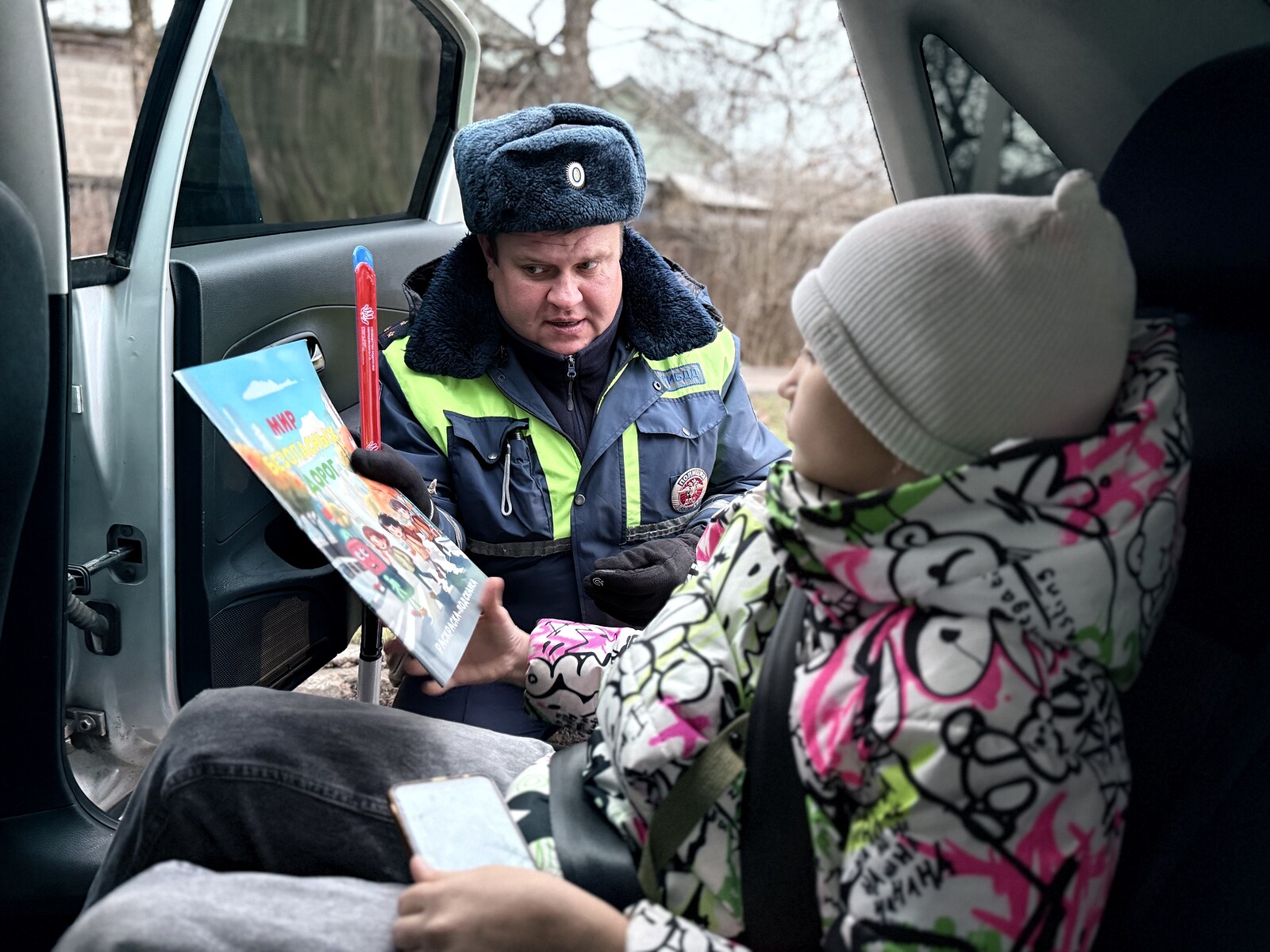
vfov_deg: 56.8
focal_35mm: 24
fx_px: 881
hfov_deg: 71.6
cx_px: 635
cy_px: 476
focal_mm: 6.76
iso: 640
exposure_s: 1/60
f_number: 1.78
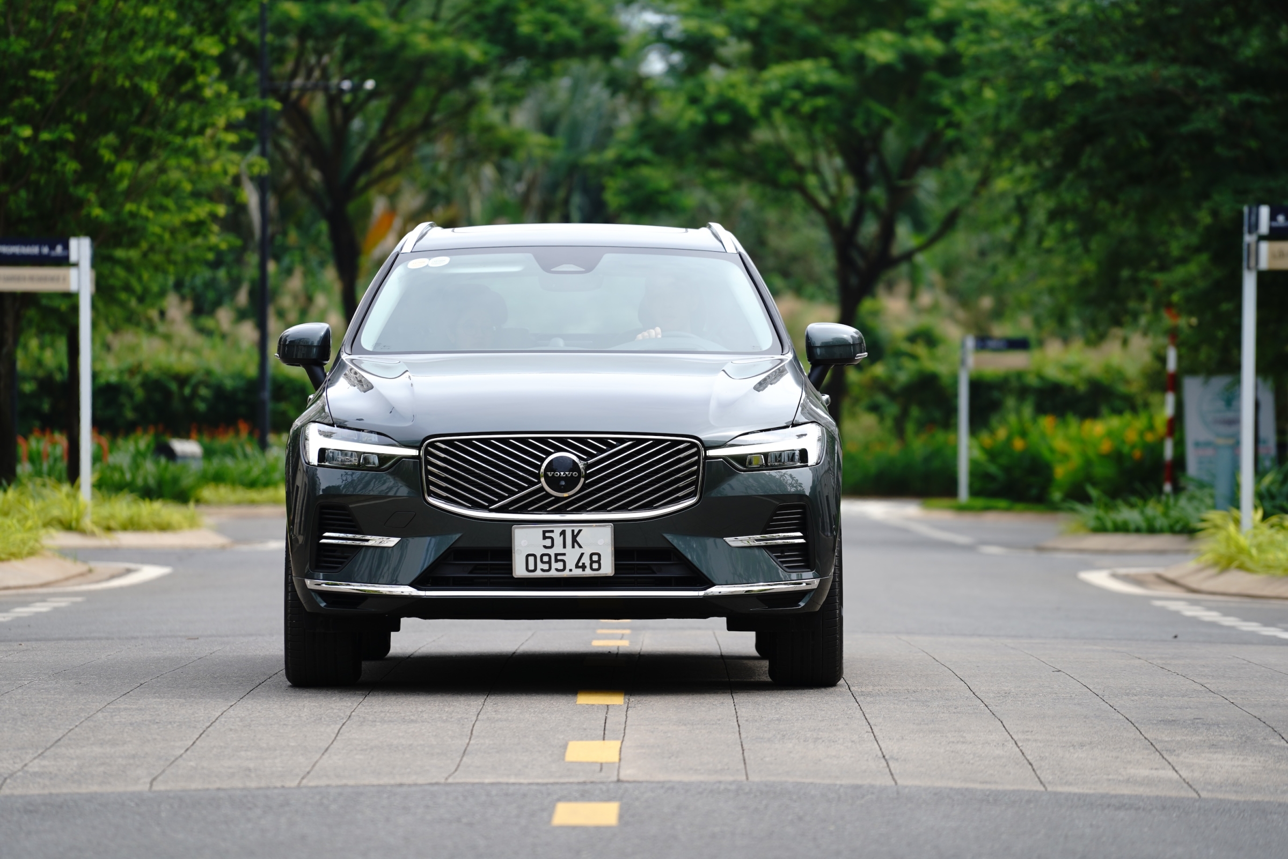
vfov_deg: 6.9
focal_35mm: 200
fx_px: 7155
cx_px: 644
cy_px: 430
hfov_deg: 10.3
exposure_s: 1/400
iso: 100
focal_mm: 200
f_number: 4
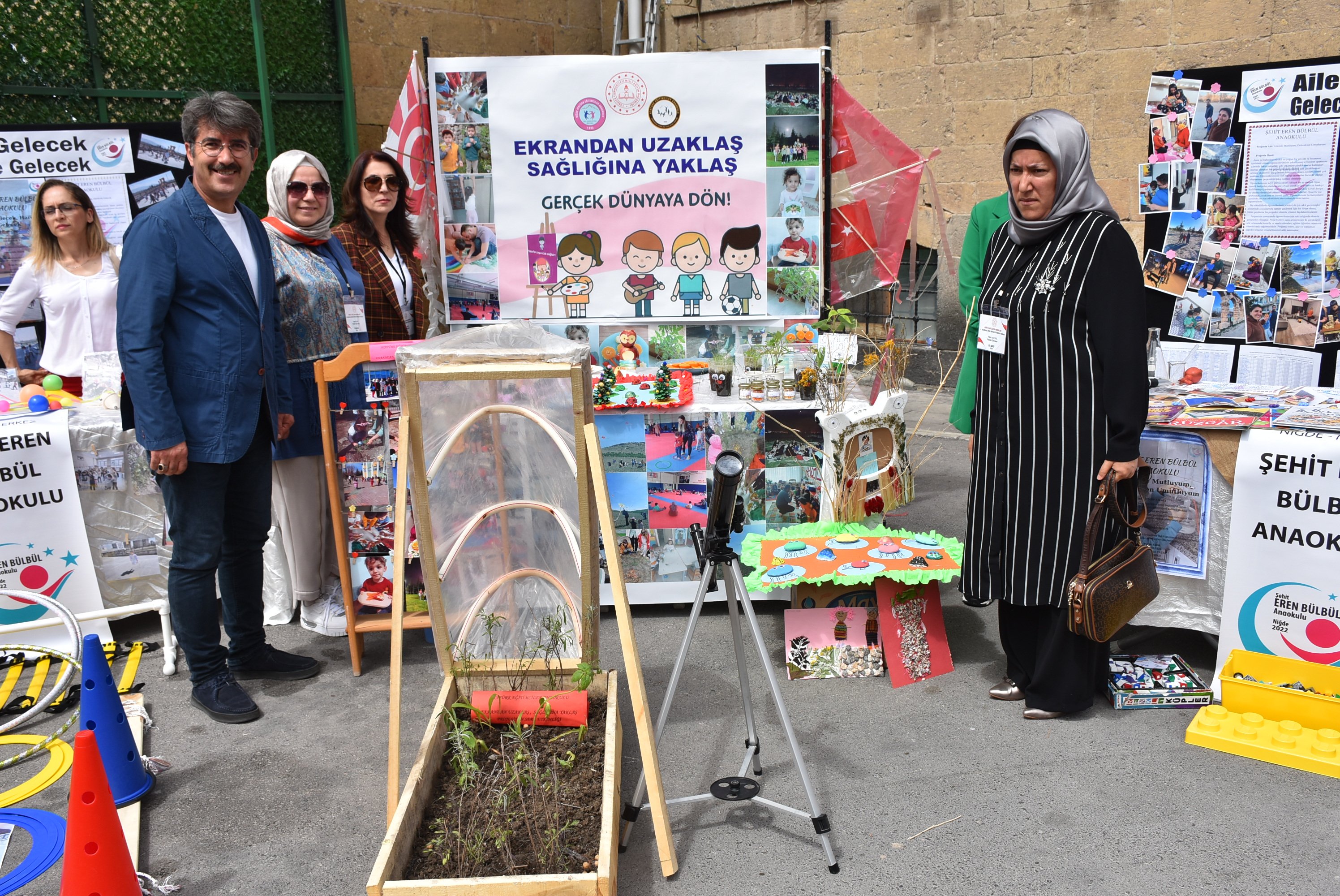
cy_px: 448
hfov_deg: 57.2
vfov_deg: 40.0
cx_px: 670
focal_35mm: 33
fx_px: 1229
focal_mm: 22
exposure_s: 1/500
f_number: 8
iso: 200
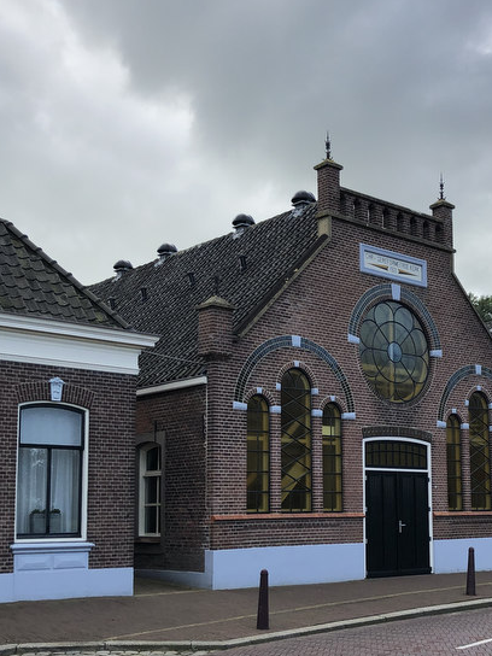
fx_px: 910
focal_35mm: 48
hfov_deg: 30.0
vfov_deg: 39.3
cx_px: 341
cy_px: 423
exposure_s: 1/899
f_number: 1.8
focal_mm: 3.99
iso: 20
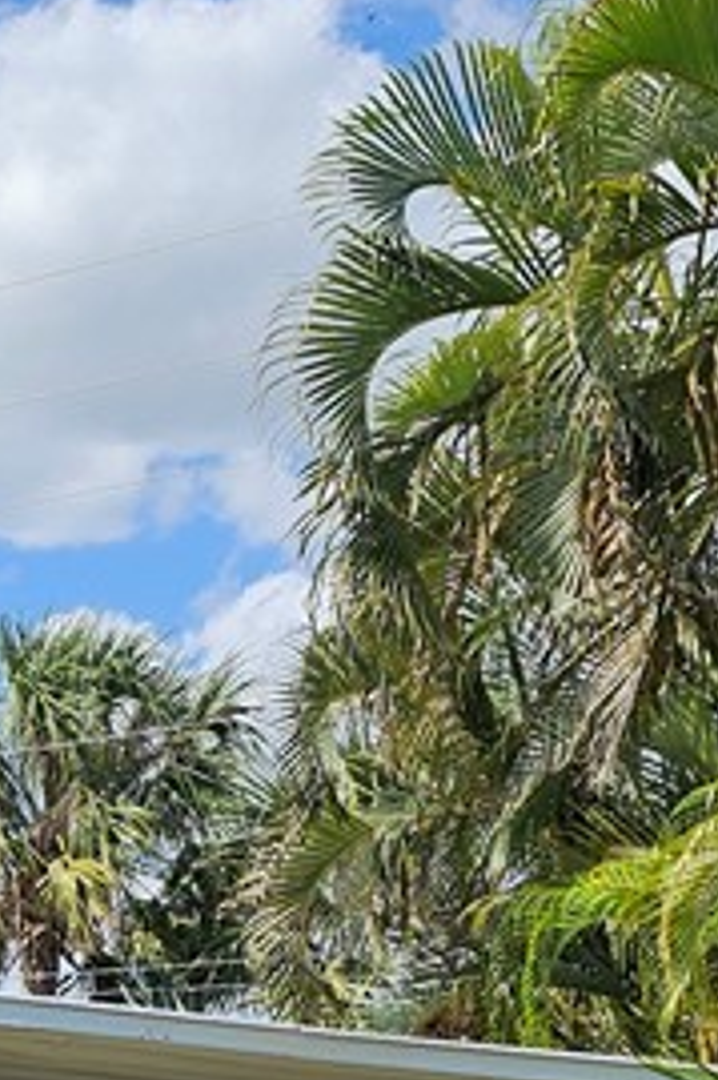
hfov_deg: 13.9
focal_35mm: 91
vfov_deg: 21.1
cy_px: 1249
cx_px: -405
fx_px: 2726
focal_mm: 6.3
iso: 10
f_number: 1.7
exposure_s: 1/1019
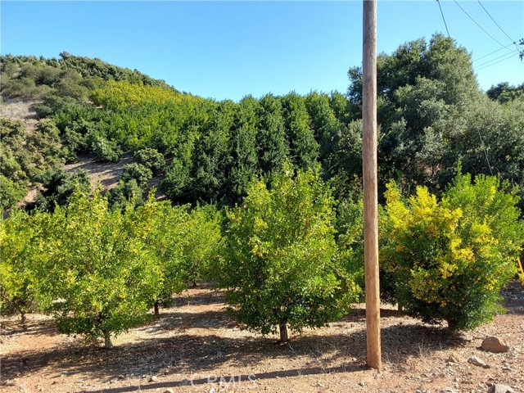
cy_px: 196
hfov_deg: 63.4
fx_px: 424
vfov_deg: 49.7
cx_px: 262
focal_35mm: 28
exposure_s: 1/652
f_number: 1.9
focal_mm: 2.91
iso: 50
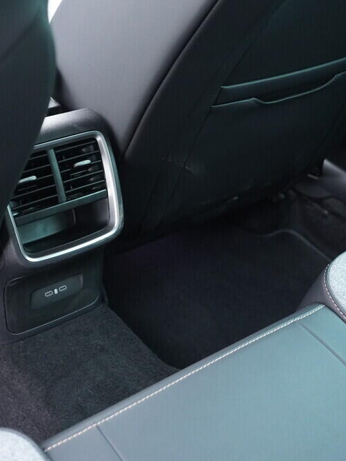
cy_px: 231
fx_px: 706
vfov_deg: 36.2
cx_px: 116
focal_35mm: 53
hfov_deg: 27.4
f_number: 2.8
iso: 2000
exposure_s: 1/40
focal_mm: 24
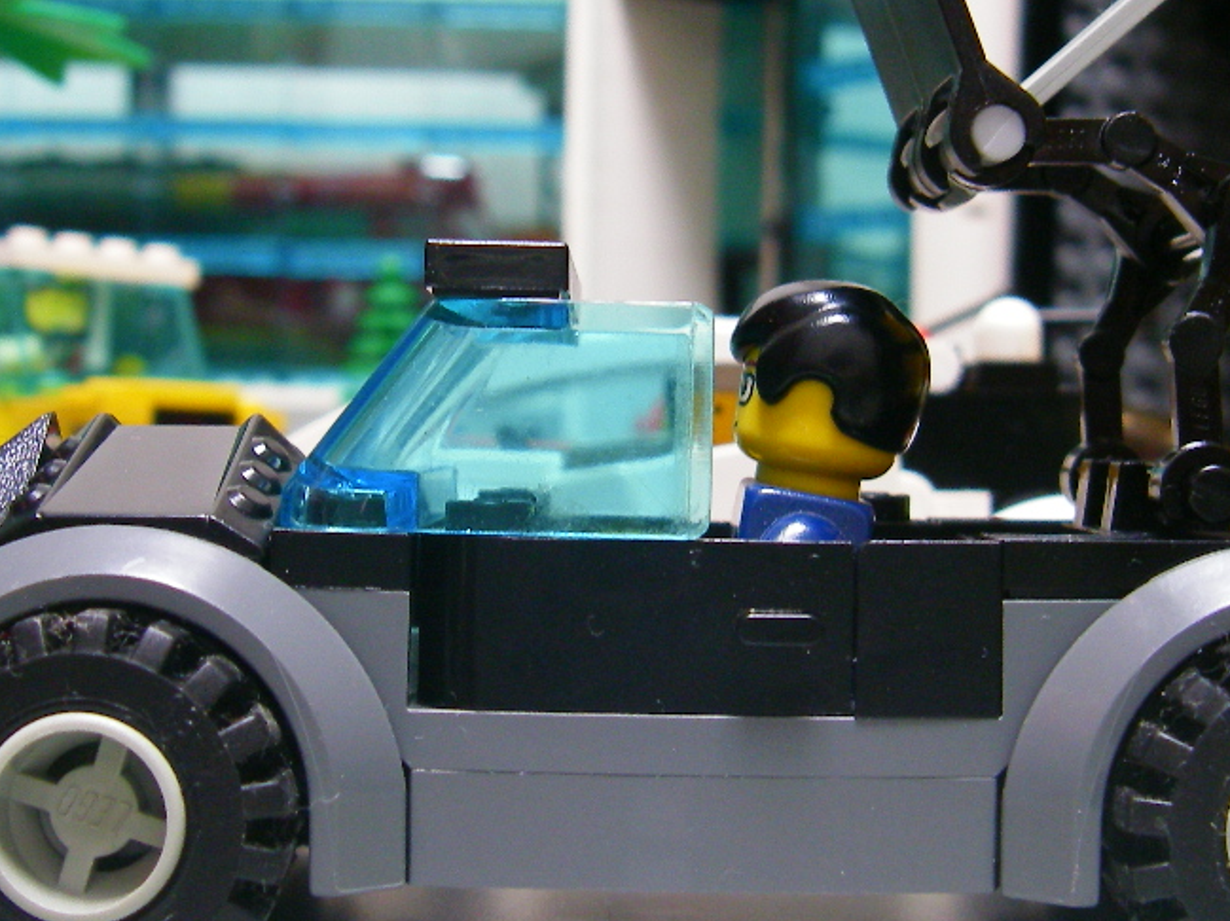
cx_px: 644
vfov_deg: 24.3
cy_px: 318
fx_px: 2131
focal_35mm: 60
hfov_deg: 32.2
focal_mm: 6.3
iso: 200
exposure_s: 1/8
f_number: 3.3
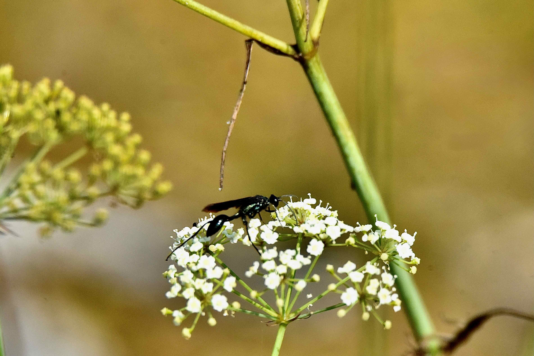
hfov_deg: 3.4
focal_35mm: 600
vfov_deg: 2.3
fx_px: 8903
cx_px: 267
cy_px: 178
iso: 5000
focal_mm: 600
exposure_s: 1/4000
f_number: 11
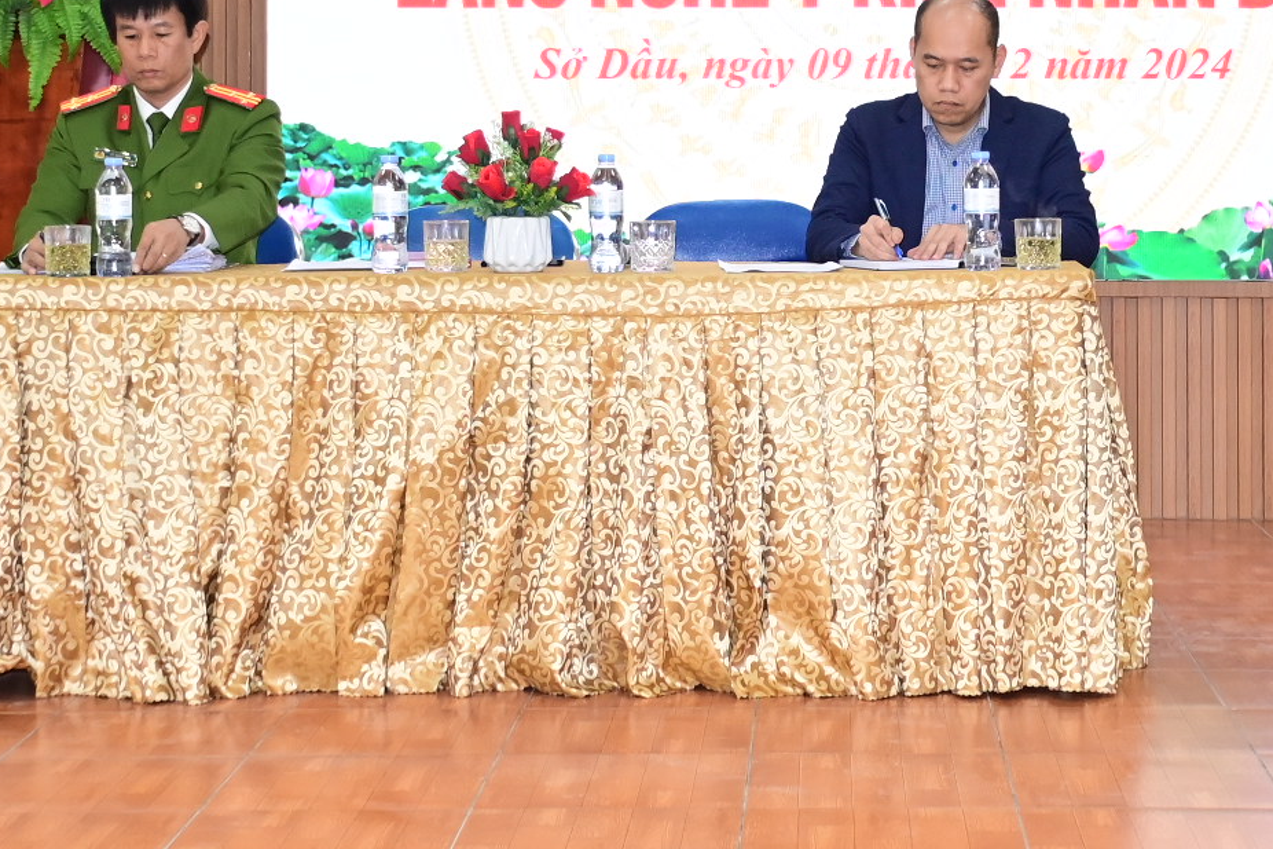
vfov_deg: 15.9
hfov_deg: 23.9
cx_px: 781
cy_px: 100
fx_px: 3005
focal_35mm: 85
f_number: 4
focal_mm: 27
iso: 1250
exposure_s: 1/200
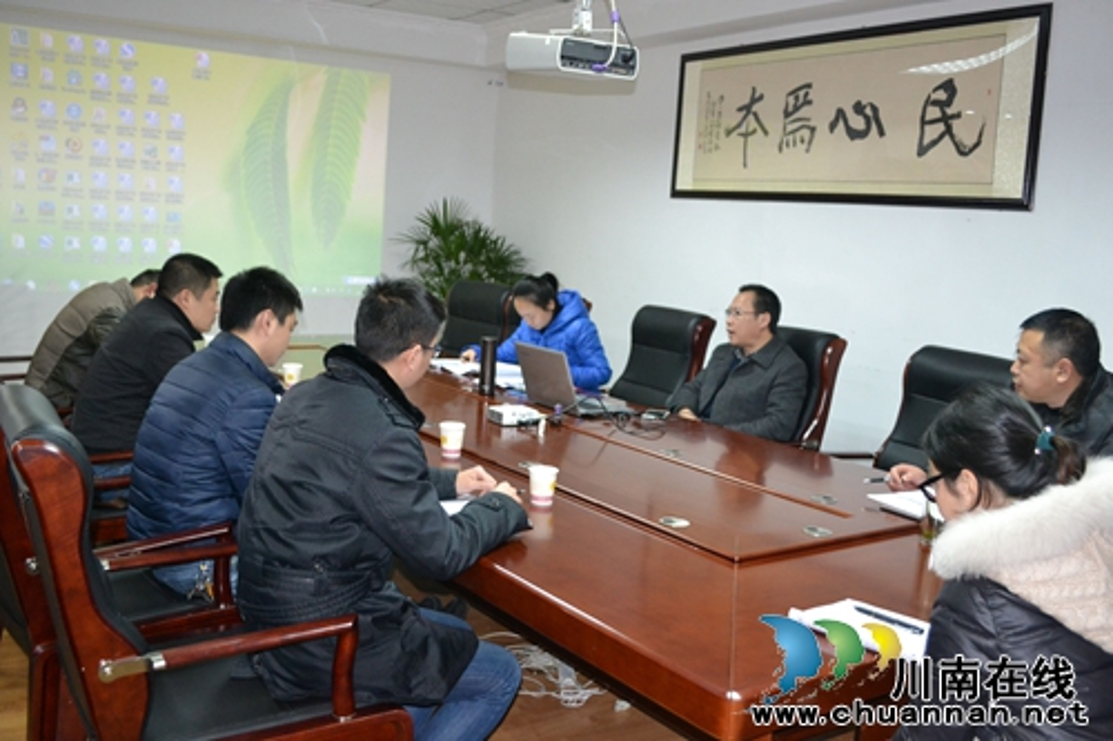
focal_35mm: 36
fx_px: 1113
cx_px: 556
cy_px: 370
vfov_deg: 36.8
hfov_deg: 53.1
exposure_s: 1/60
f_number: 4
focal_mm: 24
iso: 1800
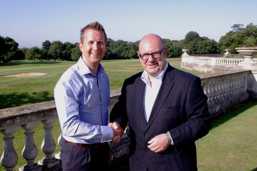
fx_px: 300
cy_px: 86
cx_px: 128
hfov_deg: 46.4
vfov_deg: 31.8
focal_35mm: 42
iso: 400
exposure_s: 1/200
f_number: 8
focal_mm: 28.13
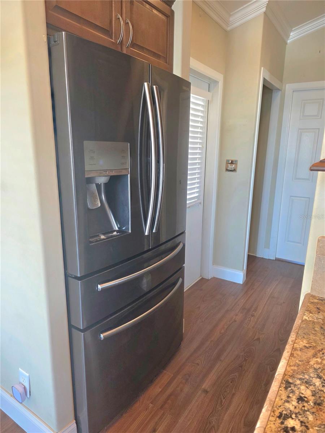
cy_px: 216
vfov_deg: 73.9
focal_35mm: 23
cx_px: 162
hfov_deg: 58.9
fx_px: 288
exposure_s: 1/120
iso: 320
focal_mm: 6.3
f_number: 1.7
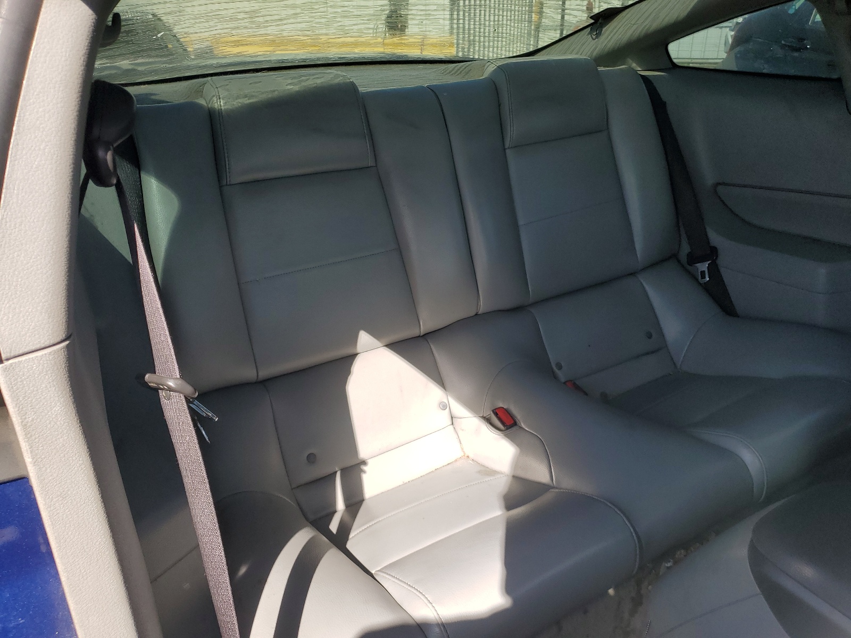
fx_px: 639
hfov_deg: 67.3
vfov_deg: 53.1
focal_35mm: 26
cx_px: 426
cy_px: 319
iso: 50
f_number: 1.5
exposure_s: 1/909
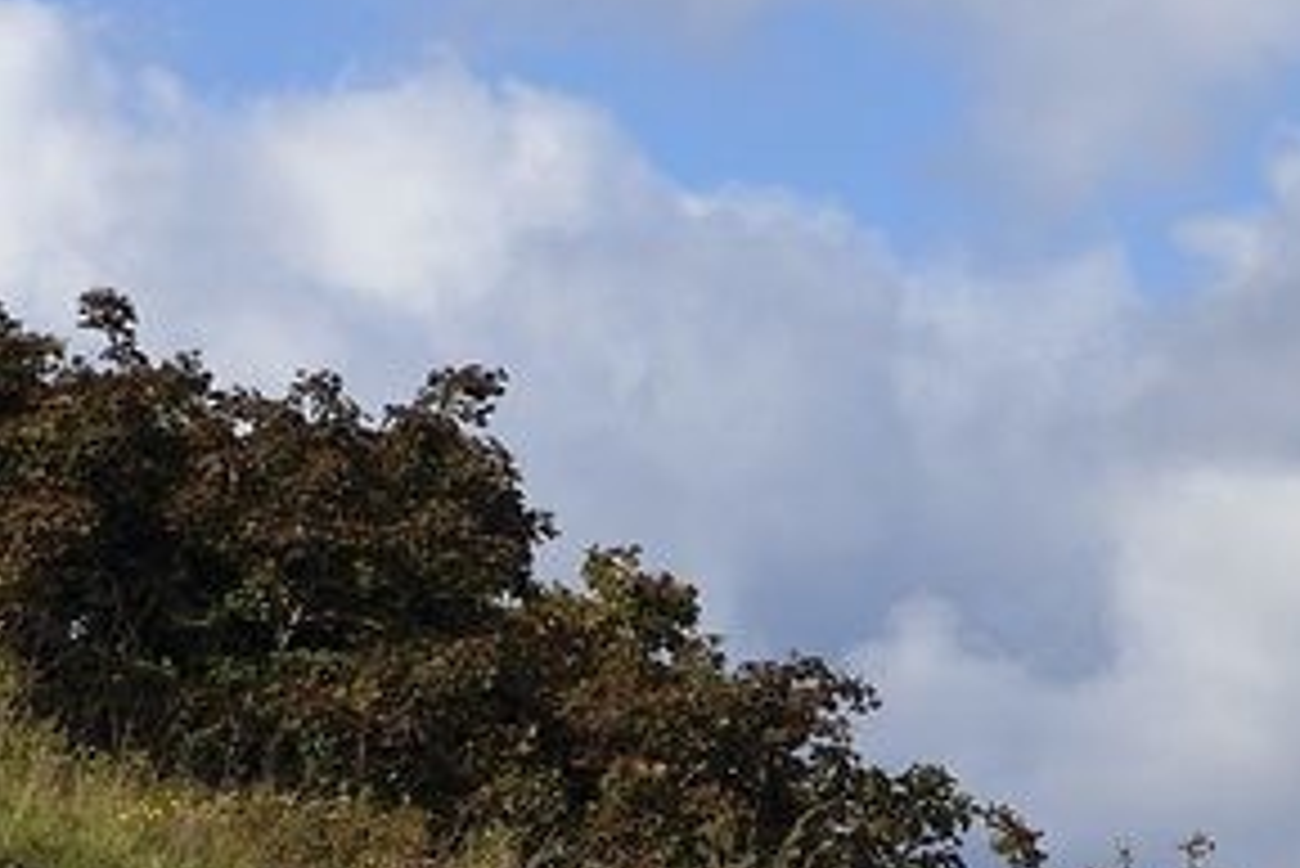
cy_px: 1639
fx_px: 13981
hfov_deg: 5.1
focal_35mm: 387
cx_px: 3374
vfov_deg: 3.5
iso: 200
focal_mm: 70
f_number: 10
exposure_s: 1/500
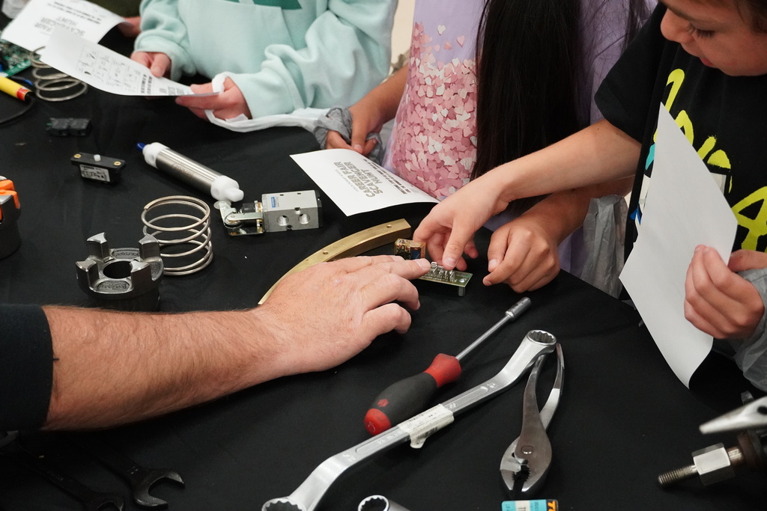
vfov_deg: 27.3
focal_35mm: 50
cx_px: 384
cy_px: 256
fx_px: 1055
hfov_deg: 40.0
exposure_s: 1/160
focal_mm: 33
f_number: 4.5
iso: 6400
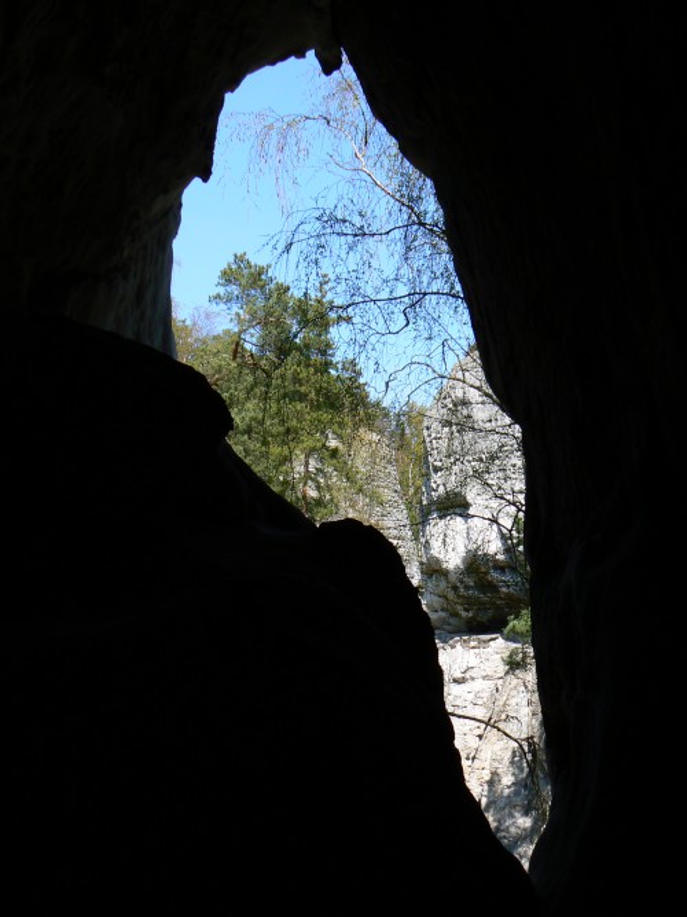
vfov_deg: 51.4
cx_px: 344
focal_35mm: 36
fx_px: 953
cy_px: 458
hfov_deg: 39.6
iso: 80
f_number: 5.6
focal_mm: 6
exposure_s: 1/200
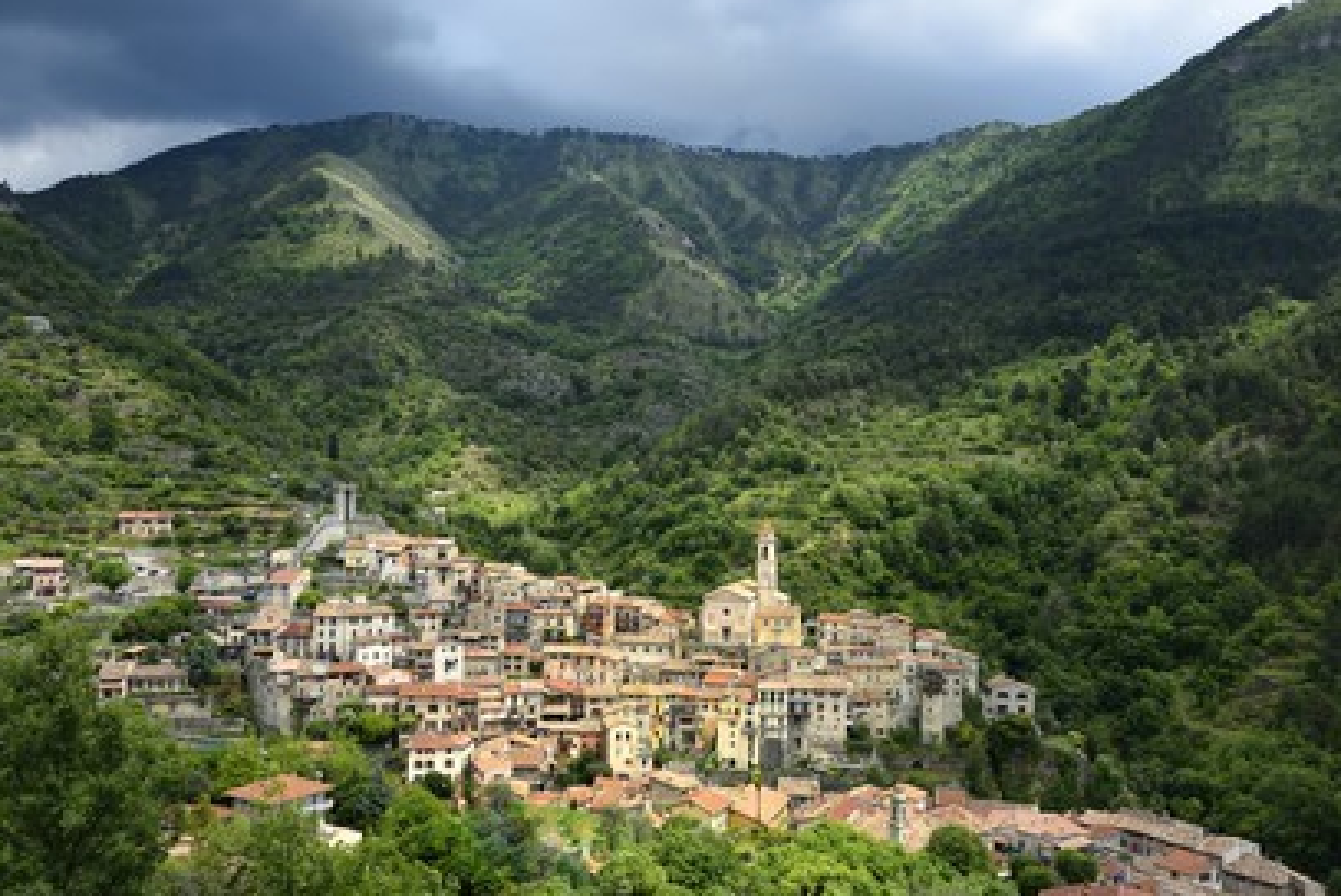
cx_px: 669
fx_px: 1230
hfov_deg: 57.2
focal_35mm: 33
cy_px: 445
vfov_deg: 40.0
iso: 200
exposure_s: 1/250
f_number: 11
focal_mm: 32
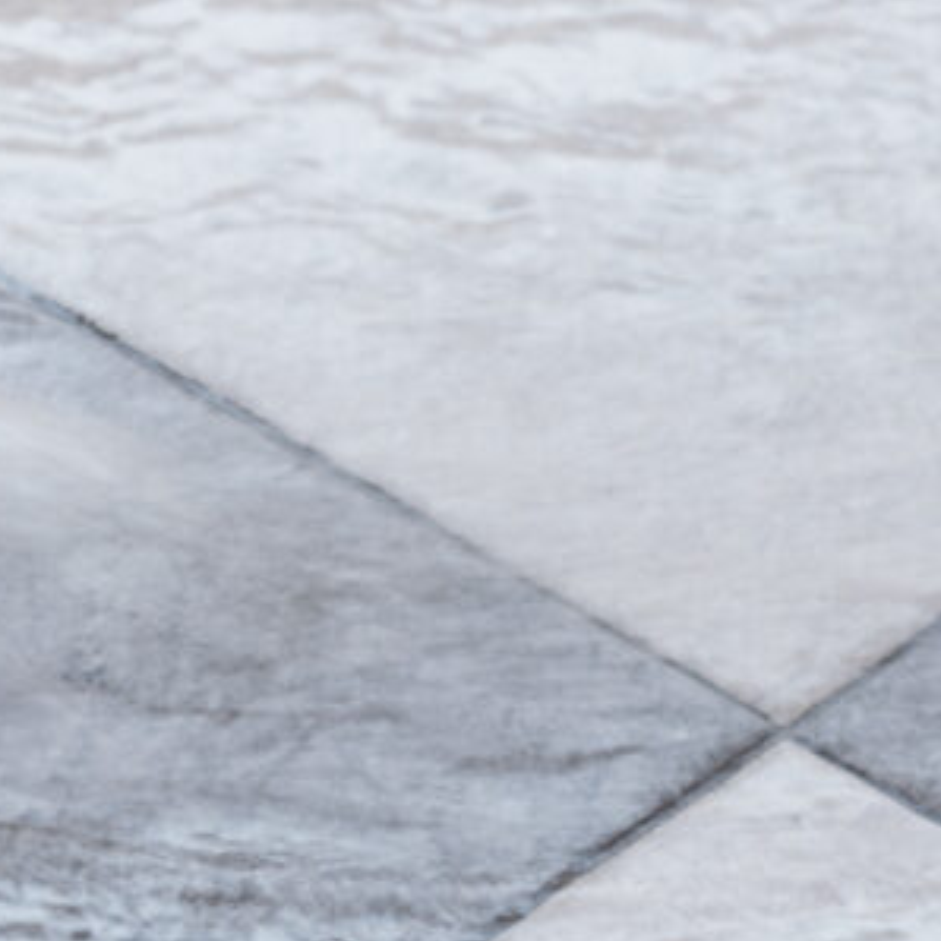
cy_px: 848
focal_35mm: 219
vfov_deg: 8.0
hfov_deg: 7.9
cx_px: -347
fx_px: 6735
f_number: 5
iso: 100
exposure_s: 1/60
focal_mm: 50
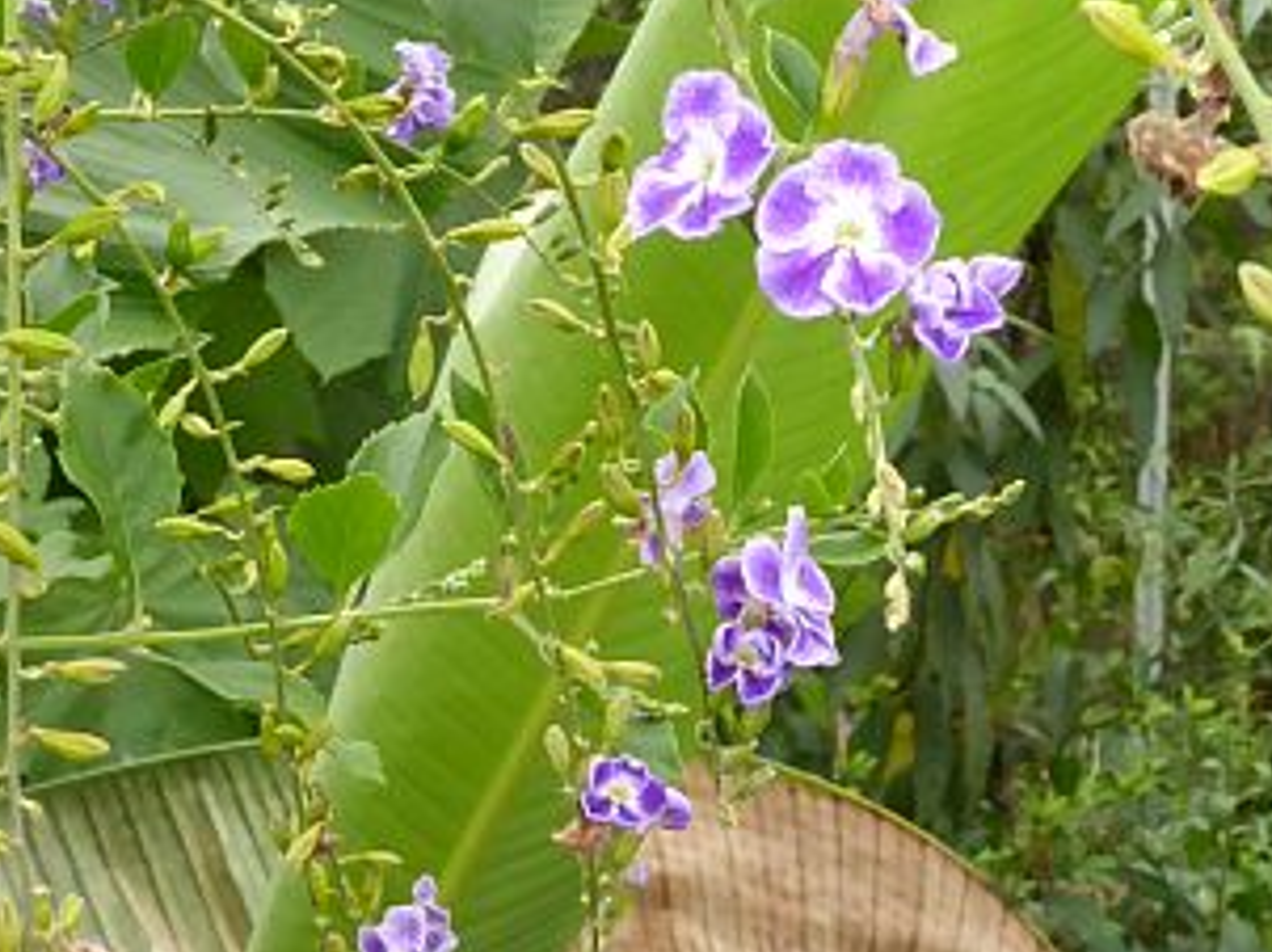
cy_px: 425
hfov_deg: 18.5
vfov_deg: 13.9
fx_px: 3892
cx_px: 851
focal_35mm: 106
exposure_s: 1/60
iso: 400
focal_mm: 9
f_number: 8
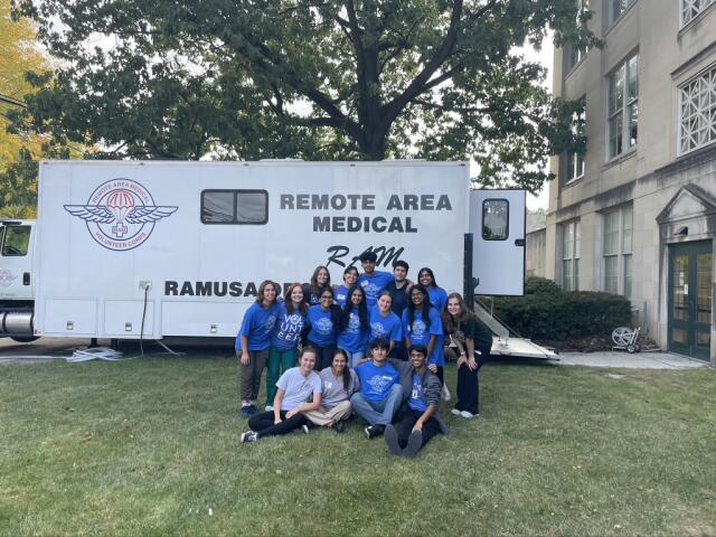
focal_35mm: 26
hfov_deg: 67.3
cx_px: 358
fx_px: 538
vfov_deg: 53.1
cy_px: 268
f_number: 1.6
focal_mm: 4.2
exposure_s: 1/615
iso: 32
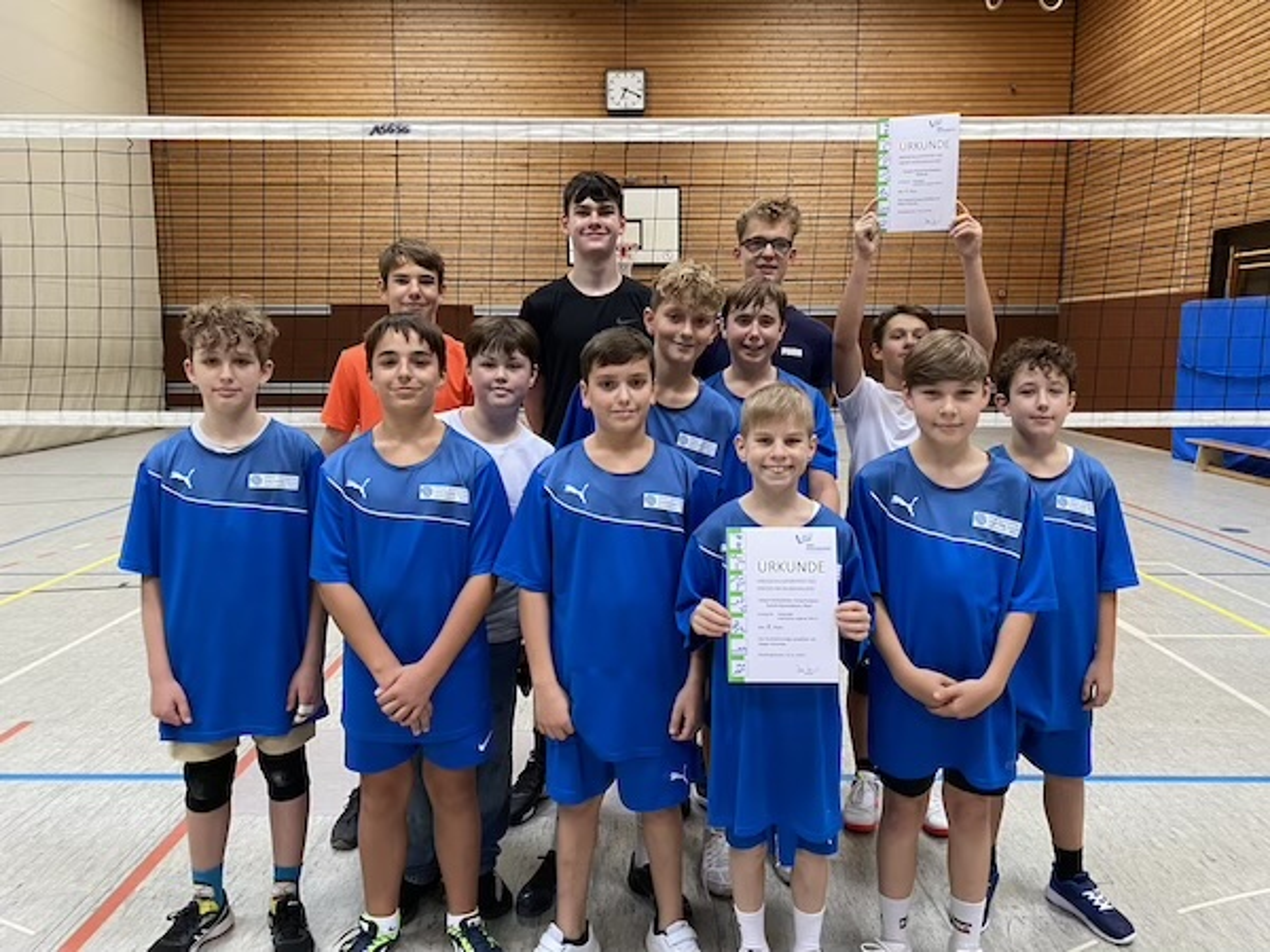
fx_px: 954
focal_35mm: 26
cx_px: 635
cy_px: 476
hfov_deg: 67.3
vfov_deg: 53.1
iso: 320
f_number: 1.8
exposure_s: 1/50
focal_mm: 4.25
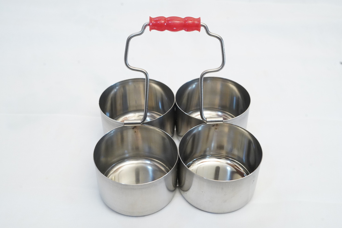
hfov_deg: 39.6
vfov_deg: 27.0
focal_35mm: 50
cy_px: 114
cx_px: 171
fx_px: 475
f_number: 8
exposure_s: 1/200
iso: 5000
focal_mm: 50
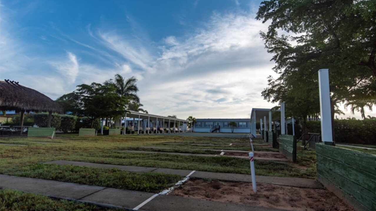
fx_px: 199
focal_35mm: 20
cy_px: 101
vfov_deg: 55.9
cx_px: 188
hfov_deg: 86.6
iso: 100
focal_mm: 19
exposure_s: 1/2000
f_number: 2.8
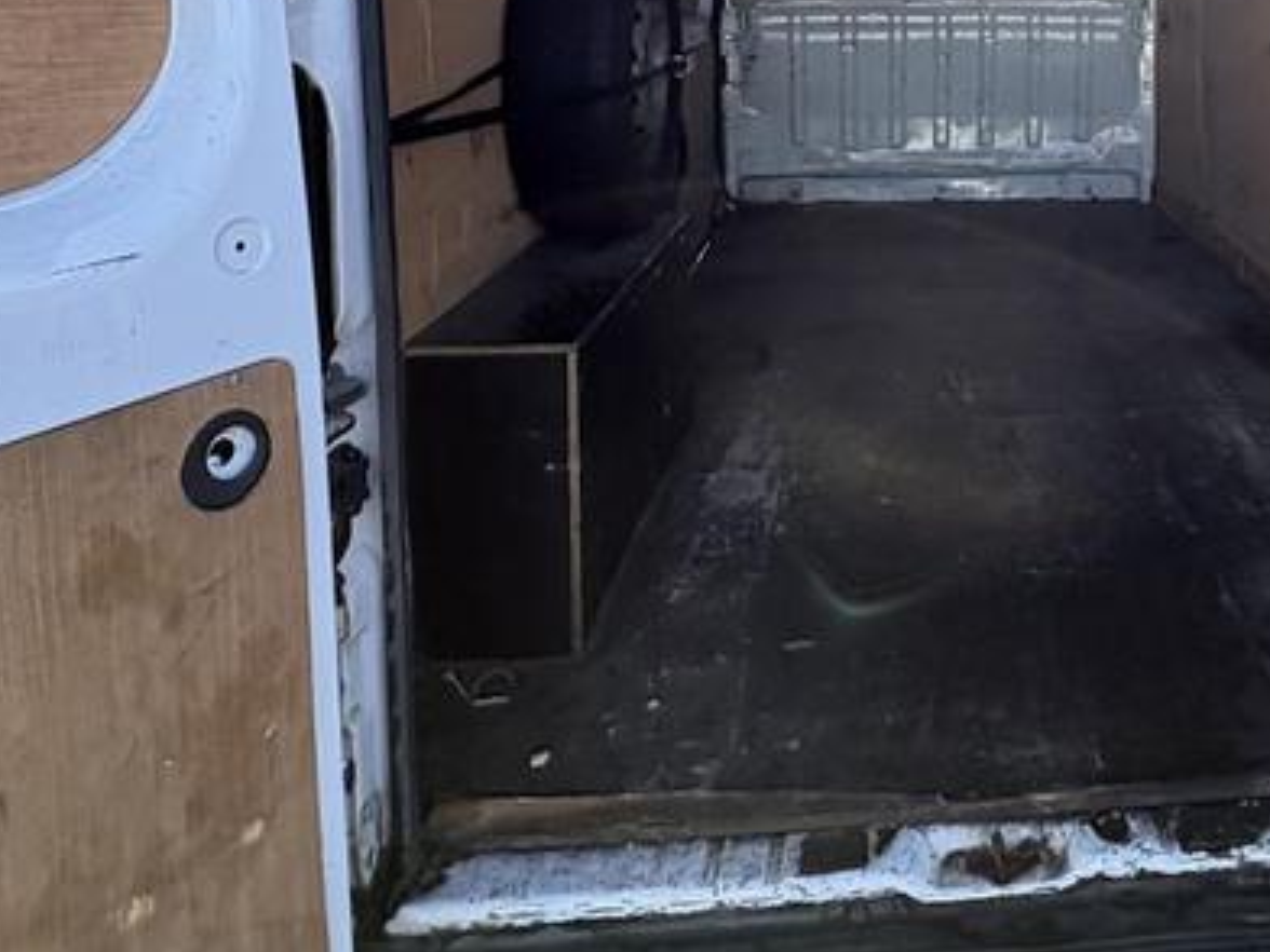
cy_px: 55
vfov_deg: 40.1
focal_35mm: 32
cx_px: 1011
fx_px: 1174
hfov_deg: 53.2
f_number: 2.2
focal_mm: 2.22
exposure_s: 1/223
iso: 64
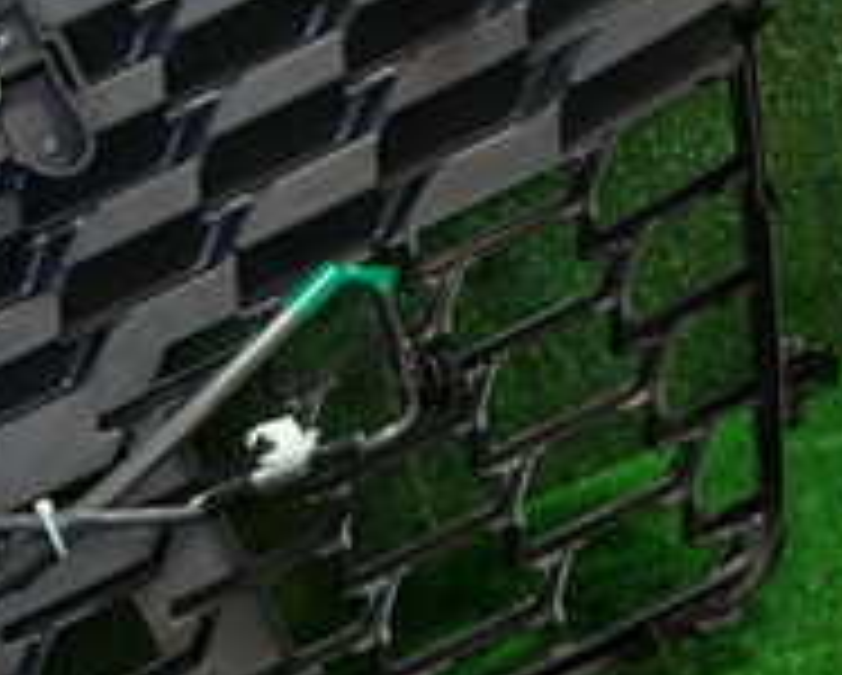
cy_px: 590
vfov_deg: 16.2
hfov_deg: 18.5
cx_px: -338
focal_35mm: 94
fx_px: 2345
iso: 200
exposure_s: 1/30
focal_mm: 5.4
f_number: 2.3
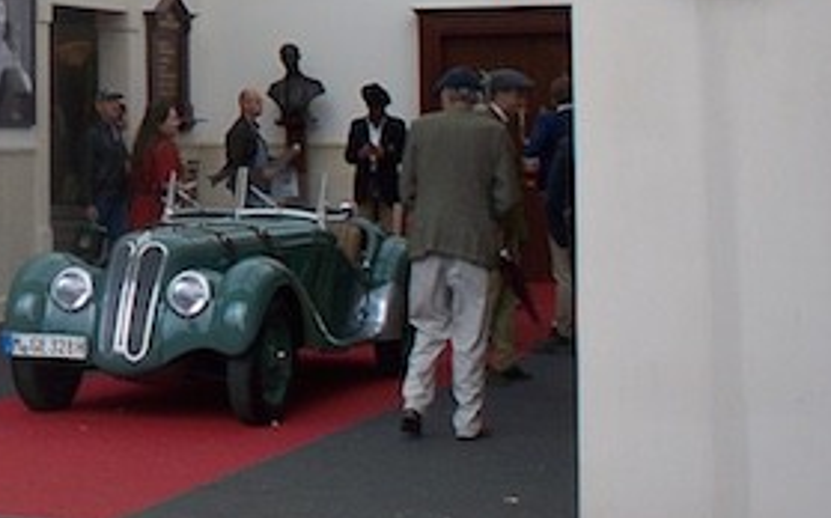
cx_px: -152
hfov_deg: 19.6
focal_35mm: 100
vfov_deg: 12.7
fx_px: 2263
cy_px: -131
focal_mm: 7.54
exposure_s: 1/320
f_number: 2.8
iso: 80
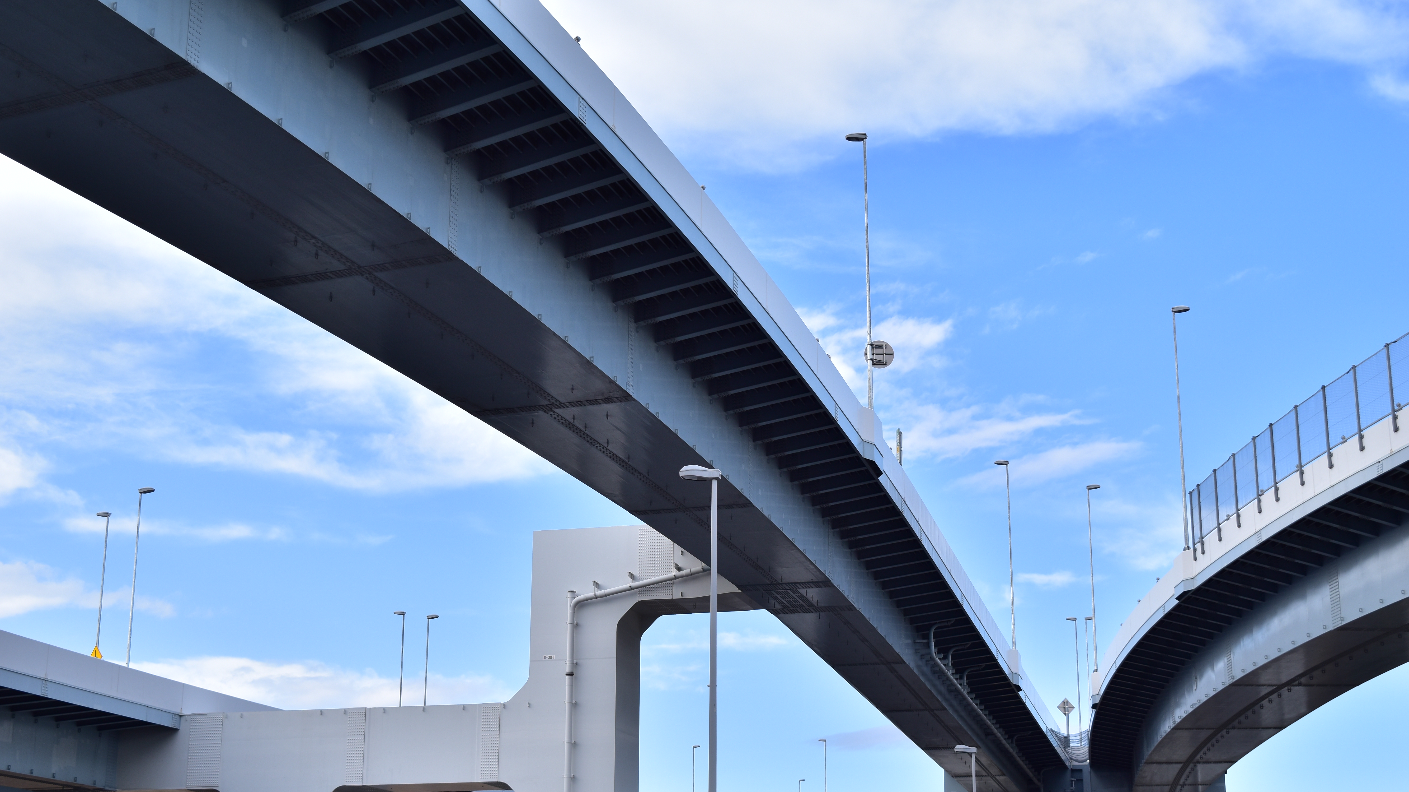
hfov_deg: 38.5
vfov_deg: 22.2
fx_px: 2017
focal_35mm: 54
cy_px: 472
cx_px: 702
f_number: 8
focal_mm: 34
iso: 100
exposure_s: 1/250
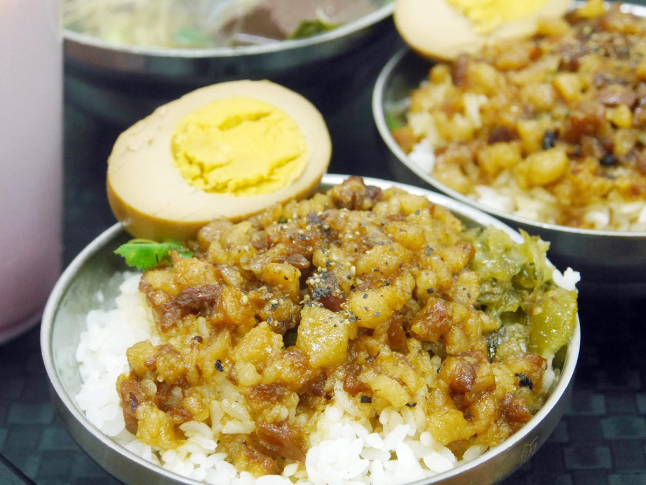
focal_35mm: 86
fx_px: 1606
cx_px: 323
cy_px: 242
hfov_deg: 22.7
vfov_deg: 17.2
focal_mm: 43
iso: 1600
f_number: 6
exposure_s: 1/50
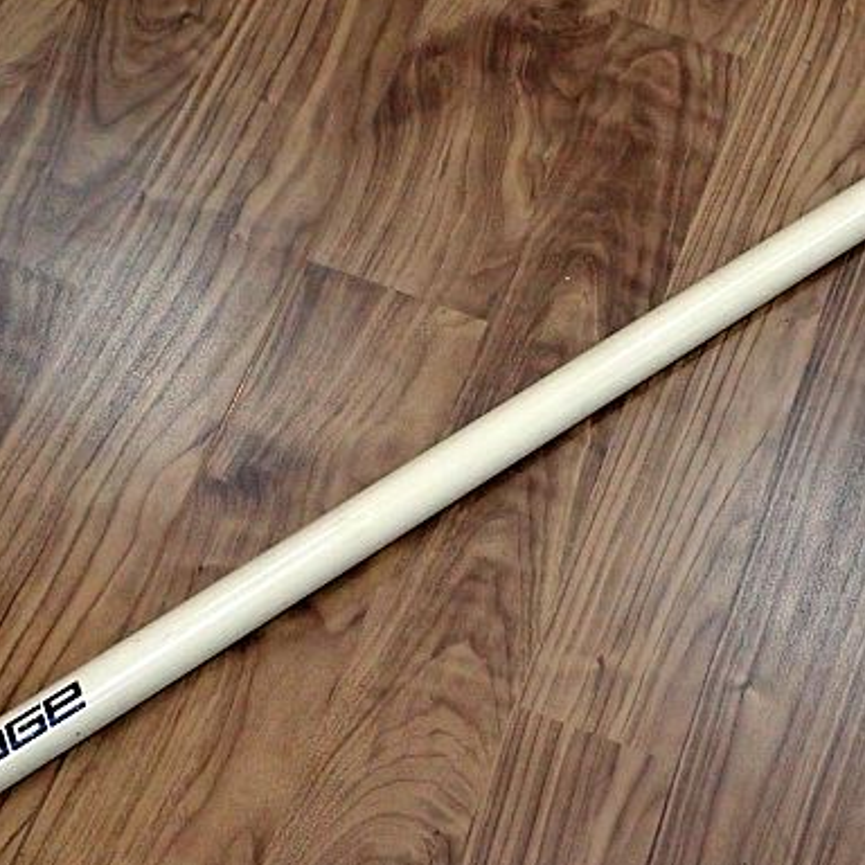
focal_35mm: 70
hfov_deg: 24.6
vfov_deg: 24.7
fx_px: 1979
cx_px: 559
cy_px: 439
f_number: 2.7
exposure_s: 1/40
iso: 500
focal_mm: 6.86
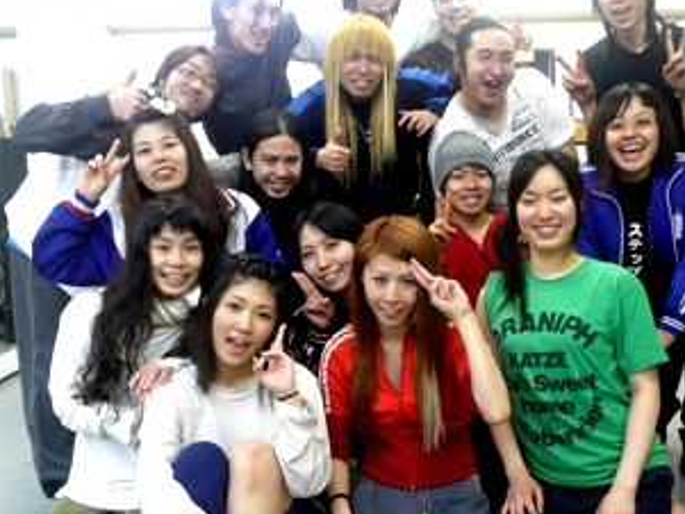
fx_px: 792
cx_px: 396
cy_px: 265
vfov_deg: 36.0
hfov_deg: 46.6
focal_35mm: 40
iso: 200
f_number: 3.3
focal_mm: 4.6
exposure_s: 1/13
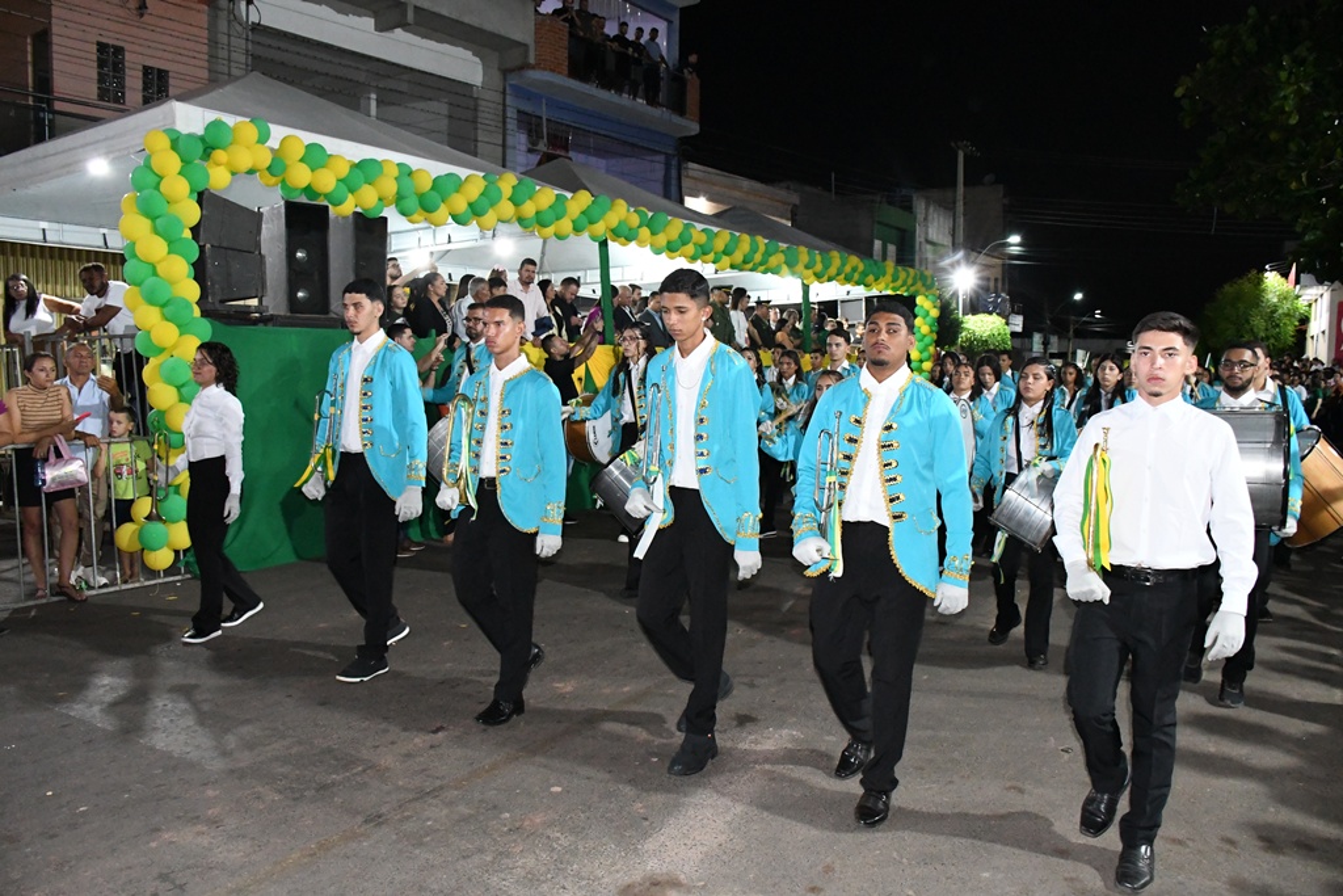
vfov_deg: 47.9
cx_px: 672
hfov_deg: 67.4
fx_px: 1007
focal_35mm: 27
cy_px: 448
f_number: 5
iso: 8000
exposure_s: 1/80
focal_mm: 18
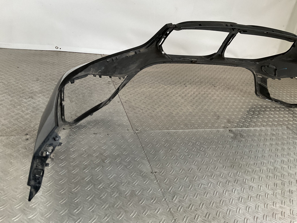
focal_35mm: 29
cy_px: 112
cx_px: 148
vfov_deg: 48.2
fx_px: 249
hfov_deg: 61.7
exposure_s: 1/50
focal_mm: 3
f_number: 1.8
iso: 100
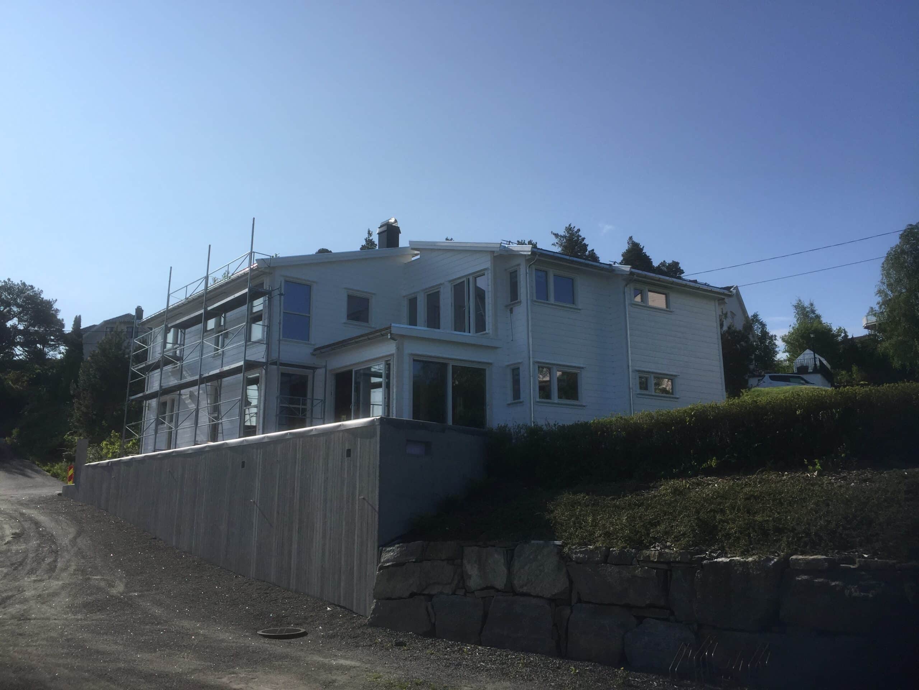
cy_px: 345
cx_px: 460
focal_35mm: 29
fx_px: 770
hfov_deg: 61.7
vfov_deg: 48.2
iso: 32
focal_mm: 4.15
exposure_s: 1/3300
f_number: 2.2
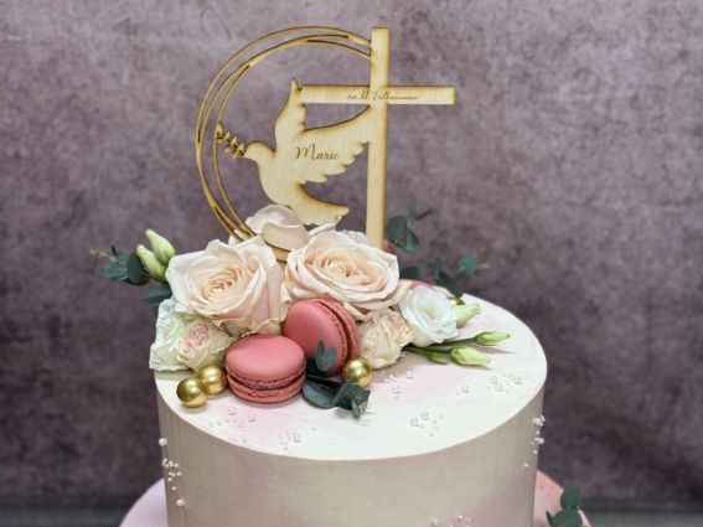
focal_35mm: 65
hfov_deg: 29.8
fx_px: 1320
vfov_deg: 22.3
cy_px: 407
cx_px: 347
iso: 125
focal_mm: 6.76
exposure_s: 1/100
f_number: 1.78
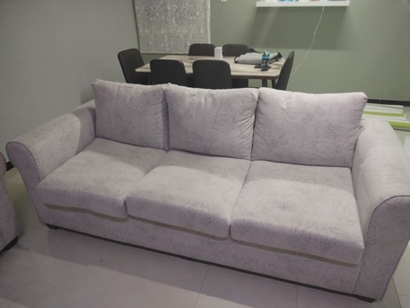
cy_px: 154
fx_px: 308
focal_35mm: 26
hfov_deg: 67.3
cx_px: 205
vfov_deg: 53.1
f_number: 1.8
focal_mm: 4.75
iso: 1251
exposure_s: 1/30
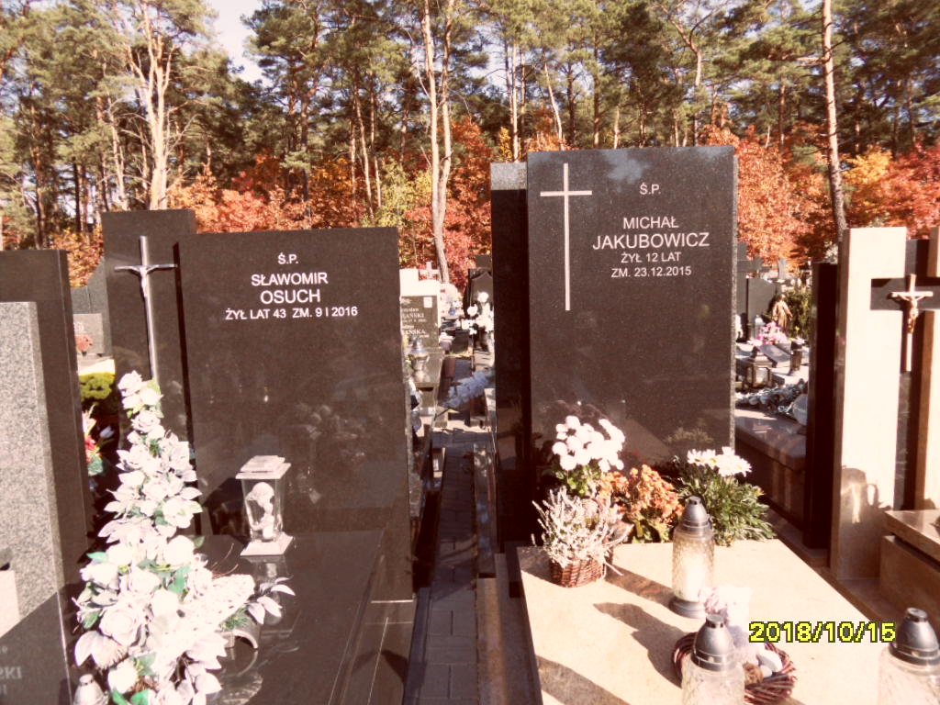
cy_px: 352
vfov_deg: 56.8
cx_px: 470
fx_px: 652
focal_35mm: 24
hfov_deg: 71.6
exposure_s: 1/350
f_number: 3.2
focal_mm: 3.9
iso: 80
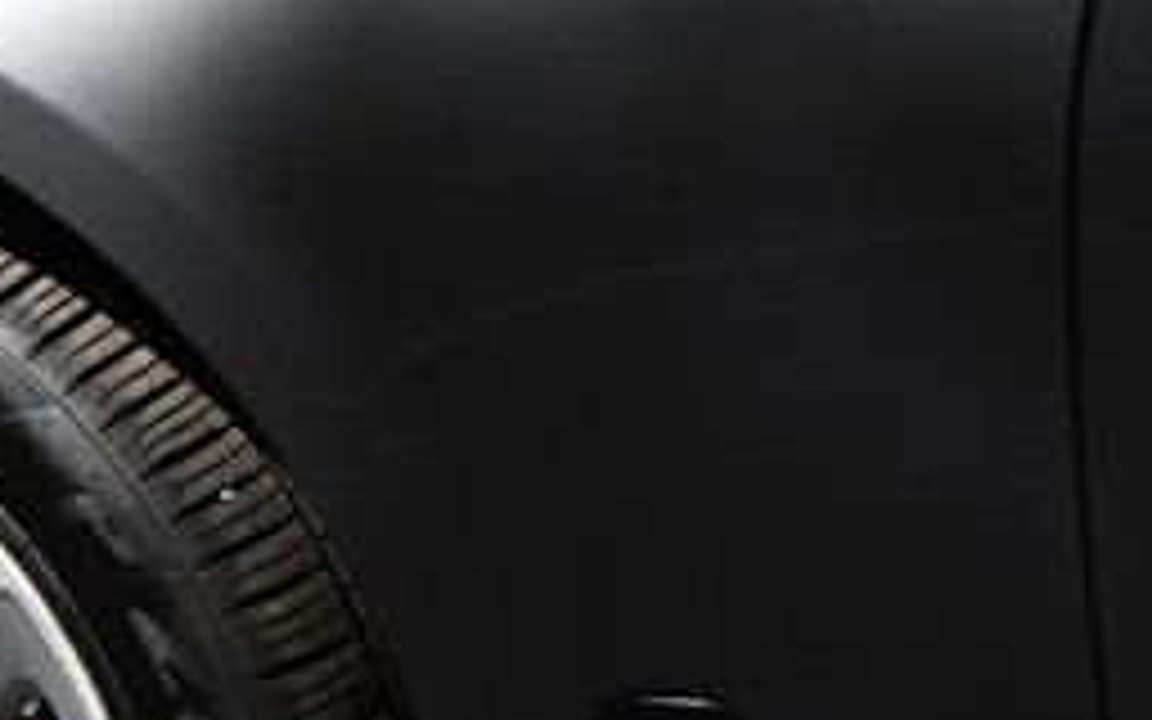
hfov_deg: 4.1
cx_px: -248
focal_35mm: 515
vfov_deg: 2.5
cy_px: 956
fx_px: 16169
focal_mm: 135
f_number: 7.1
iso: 200
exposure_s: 1/500
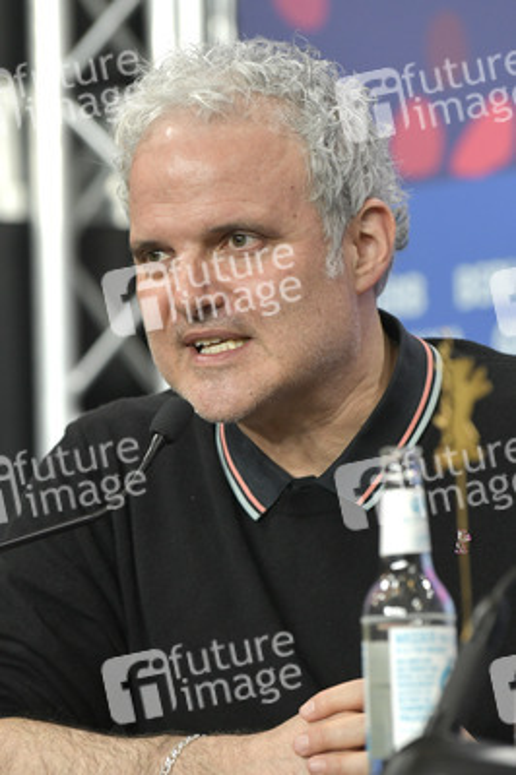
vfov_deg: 10.3
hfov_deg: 6.9
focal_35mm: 200
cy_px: 388
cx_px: 258
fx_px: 4307
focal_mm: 200
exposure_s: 1/250
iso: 2000
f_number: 5.6
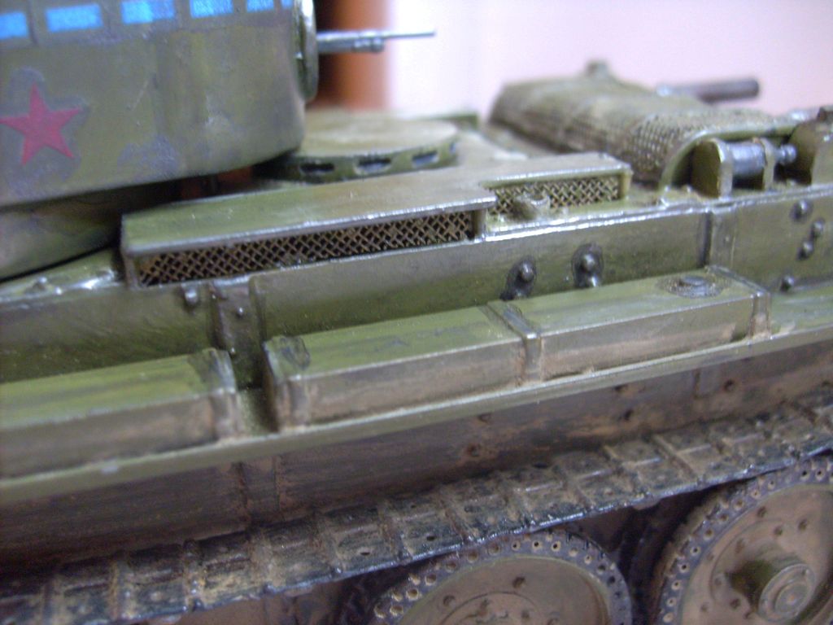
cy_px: 312
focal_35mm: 35
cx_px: 416
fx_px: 842
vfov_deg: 40.7
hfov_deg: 52.6
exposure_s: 1/3
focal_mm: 5.8
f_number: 2.8
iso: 200
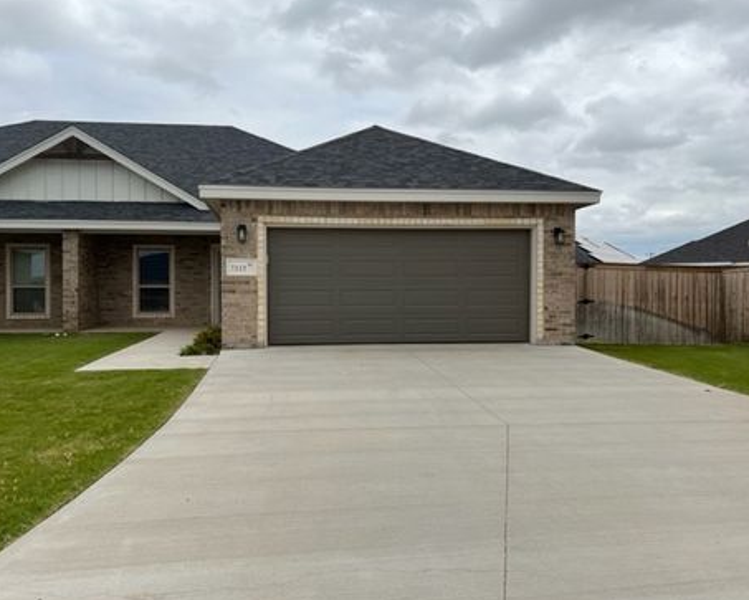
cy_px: 298
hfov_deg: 62.1
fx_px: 621
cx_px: 355
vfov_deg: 51.6
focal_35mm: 28
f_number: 1.5
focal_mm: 5.7
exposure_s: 1/5587
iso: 50
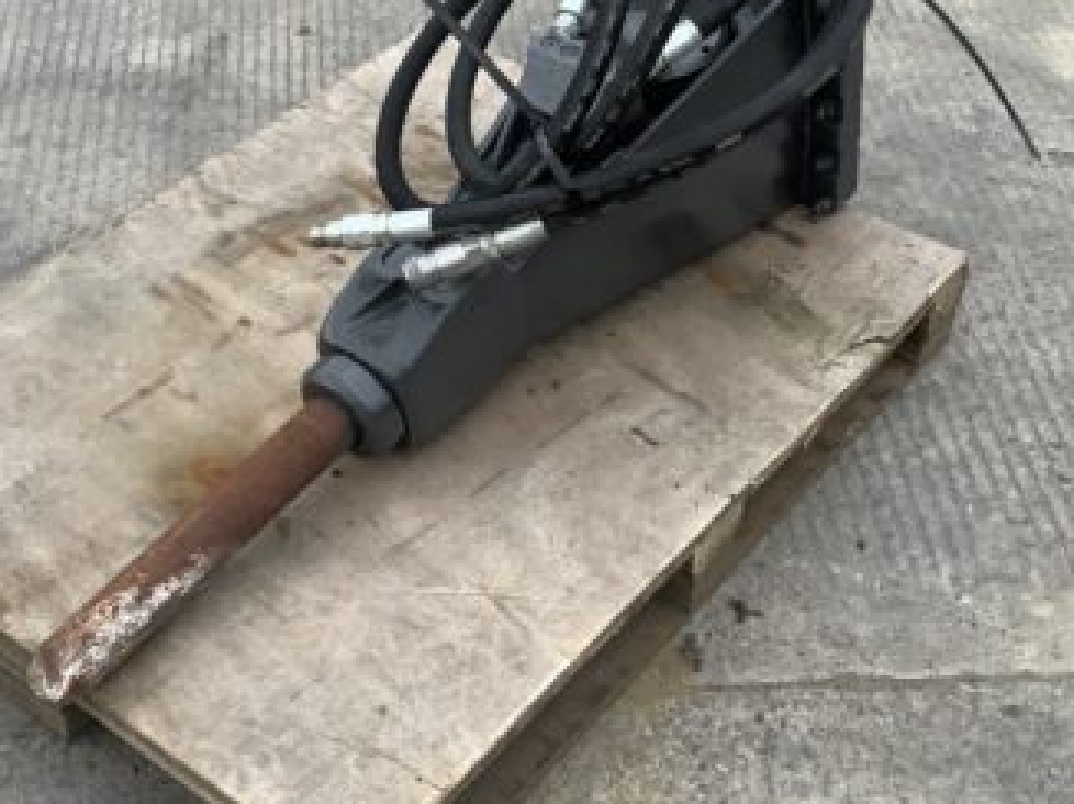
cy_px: 310
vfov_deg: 25.6
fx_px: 1767
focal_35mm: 57
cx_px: 553
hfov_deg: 33.8
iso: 16
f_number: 1.8
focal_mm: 3
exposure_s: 1/406
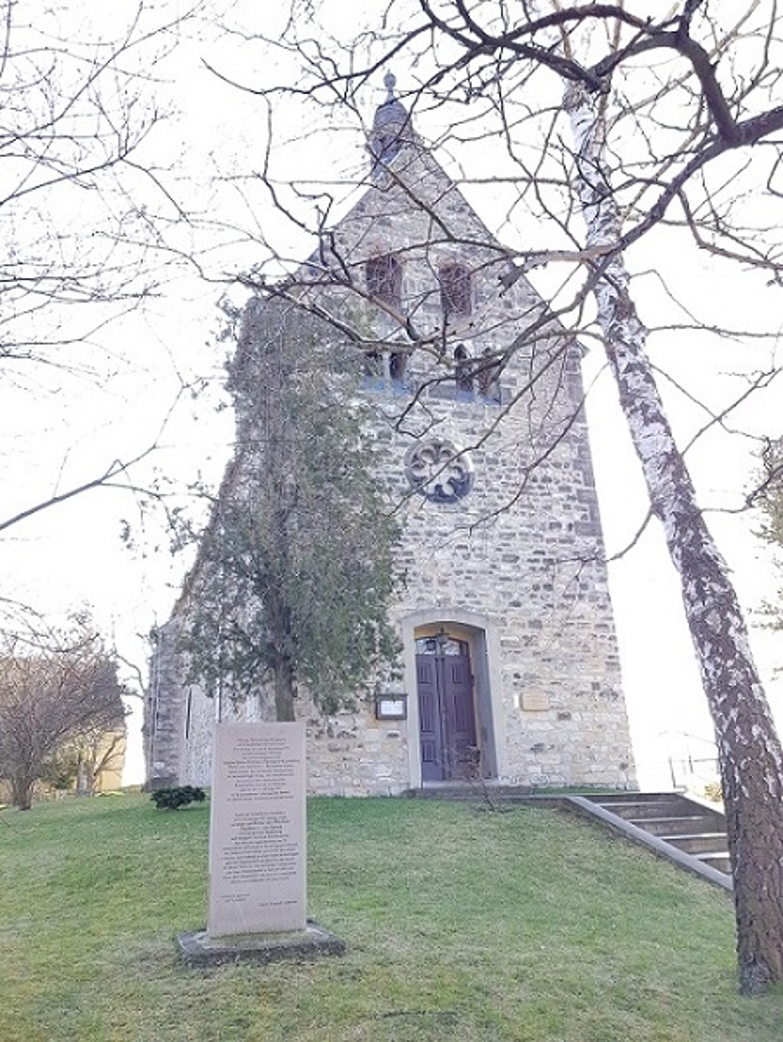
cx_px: 392
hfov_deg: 53.1
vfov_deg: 67.3
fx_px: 783
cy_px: 521
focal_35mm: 26
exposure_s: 1/144
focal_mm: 4.2
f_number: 1.7
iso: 40
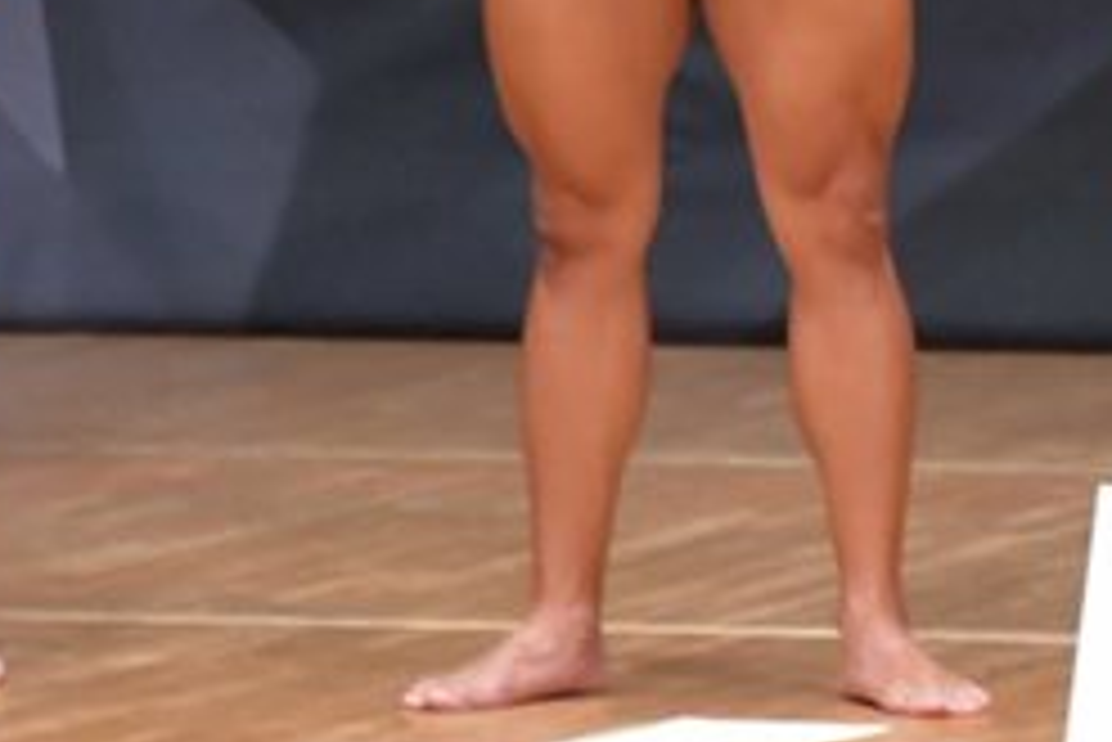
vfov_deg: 1.5
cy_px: 36
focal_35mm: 893
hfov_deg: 2.3
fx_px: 27599
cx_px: 1682
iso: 8000
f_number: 5.6
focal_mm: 190
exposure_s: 1/400
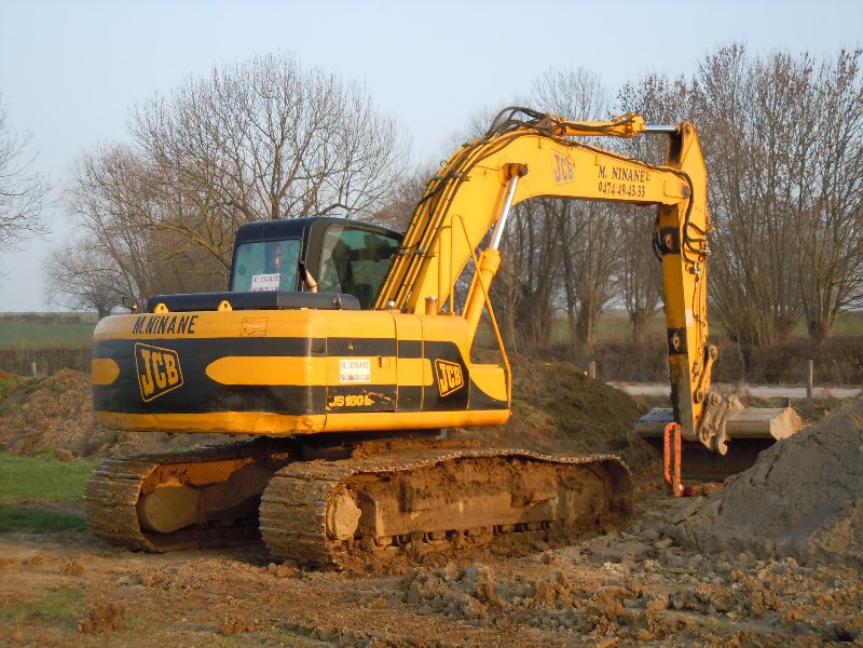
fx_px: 1695
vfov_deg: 21.6
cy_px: 324
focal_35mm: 68
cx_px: 432
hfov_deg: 28.6
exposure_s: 1/160
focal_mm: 12.2
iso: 100
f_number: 4.1
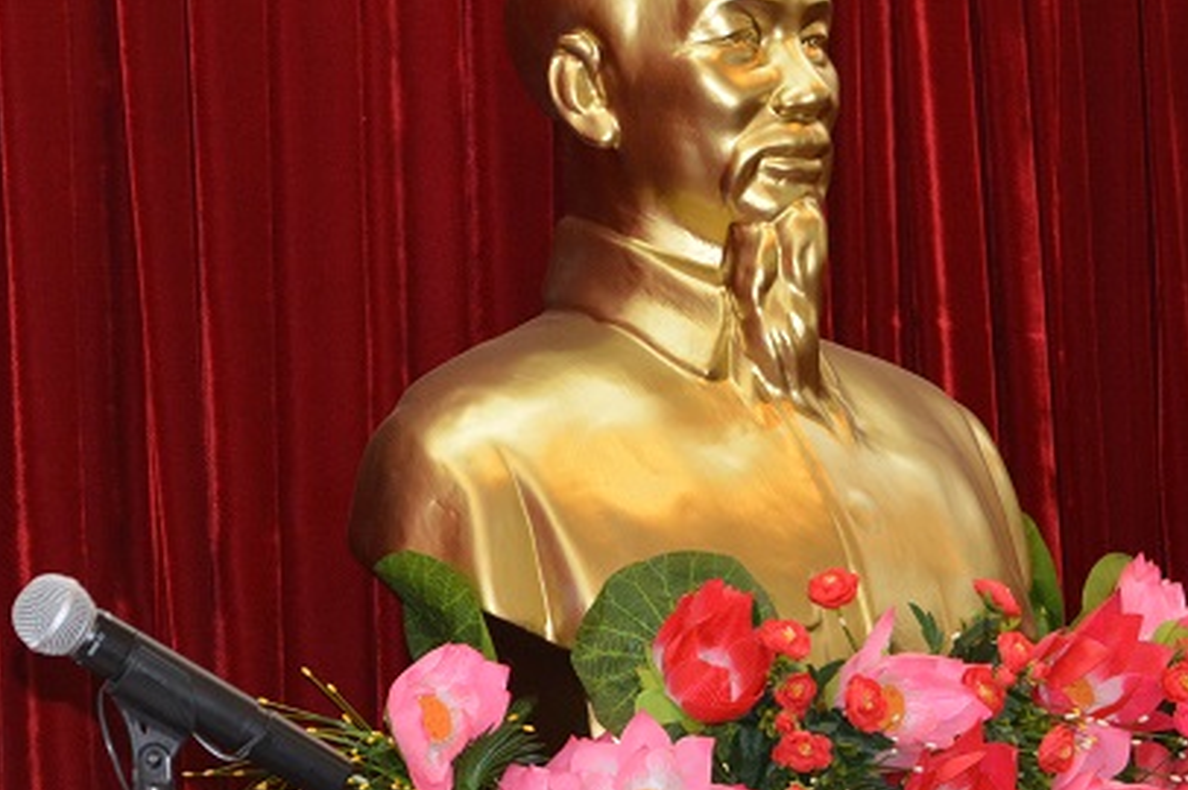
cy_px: 429
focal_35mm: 142
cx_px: 50
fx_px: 4682
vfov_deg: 9.6
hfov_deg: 14.3
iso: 1600
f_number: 5.6
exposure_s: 1/80
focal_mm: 48
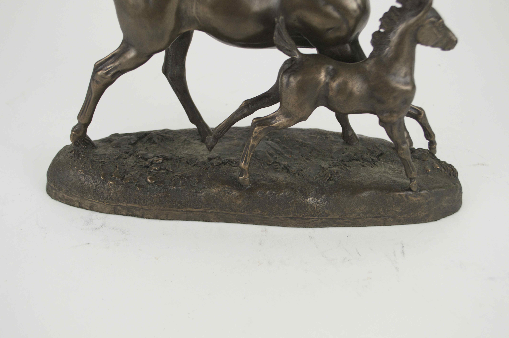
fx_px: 551
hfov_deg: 49.6
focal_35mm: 39
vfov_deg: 34.1
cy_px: 169
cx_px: 254
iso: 400
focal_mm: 26
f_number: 5
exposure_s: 1/100
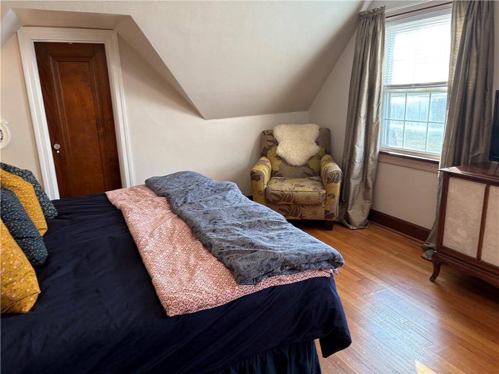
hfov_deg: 67.3
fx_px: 375
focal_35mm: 26
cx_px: 250
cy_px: 187
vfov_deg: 53.1
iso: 64
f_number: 1.6
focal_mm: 5.96
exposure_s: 1/60
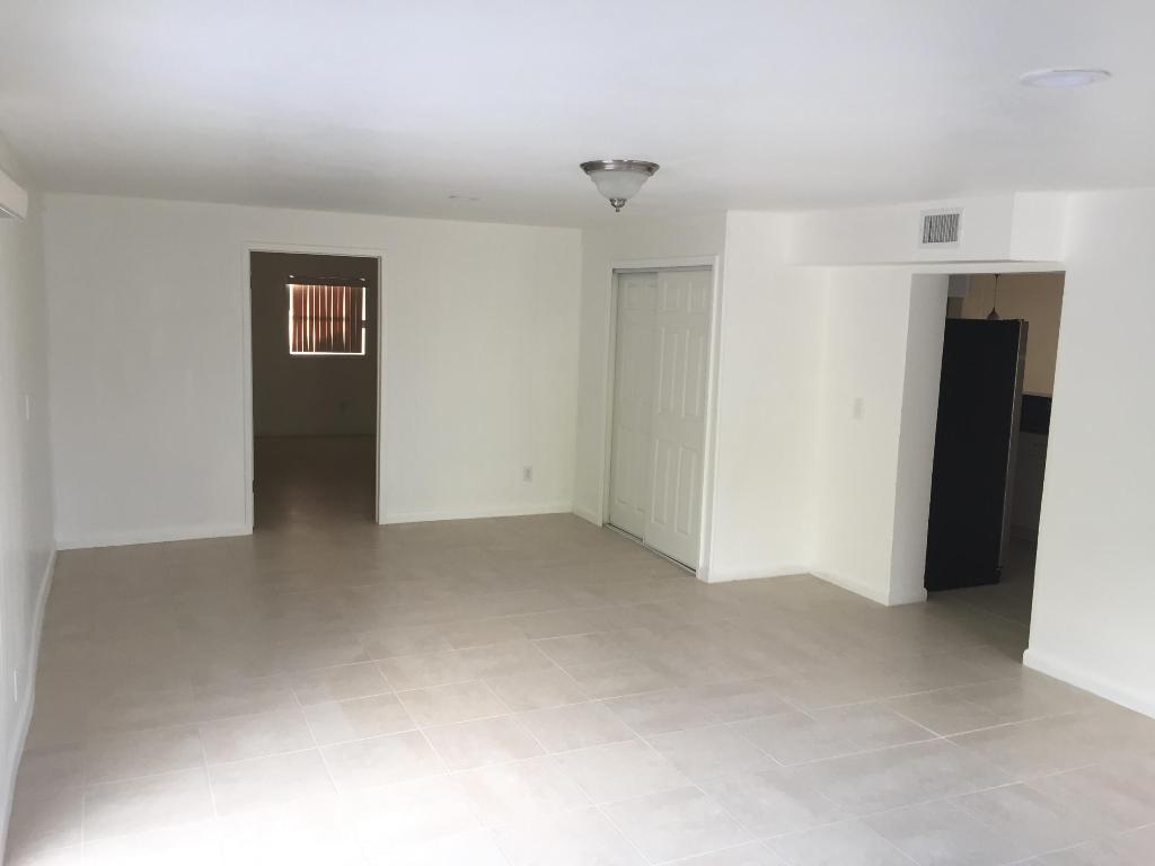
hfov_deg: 61.7
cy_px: 433
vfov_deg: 48.2
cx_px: 578
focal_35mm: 29
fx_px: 968
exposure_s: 1/40
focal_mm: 4.15
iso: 32
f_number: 2.2
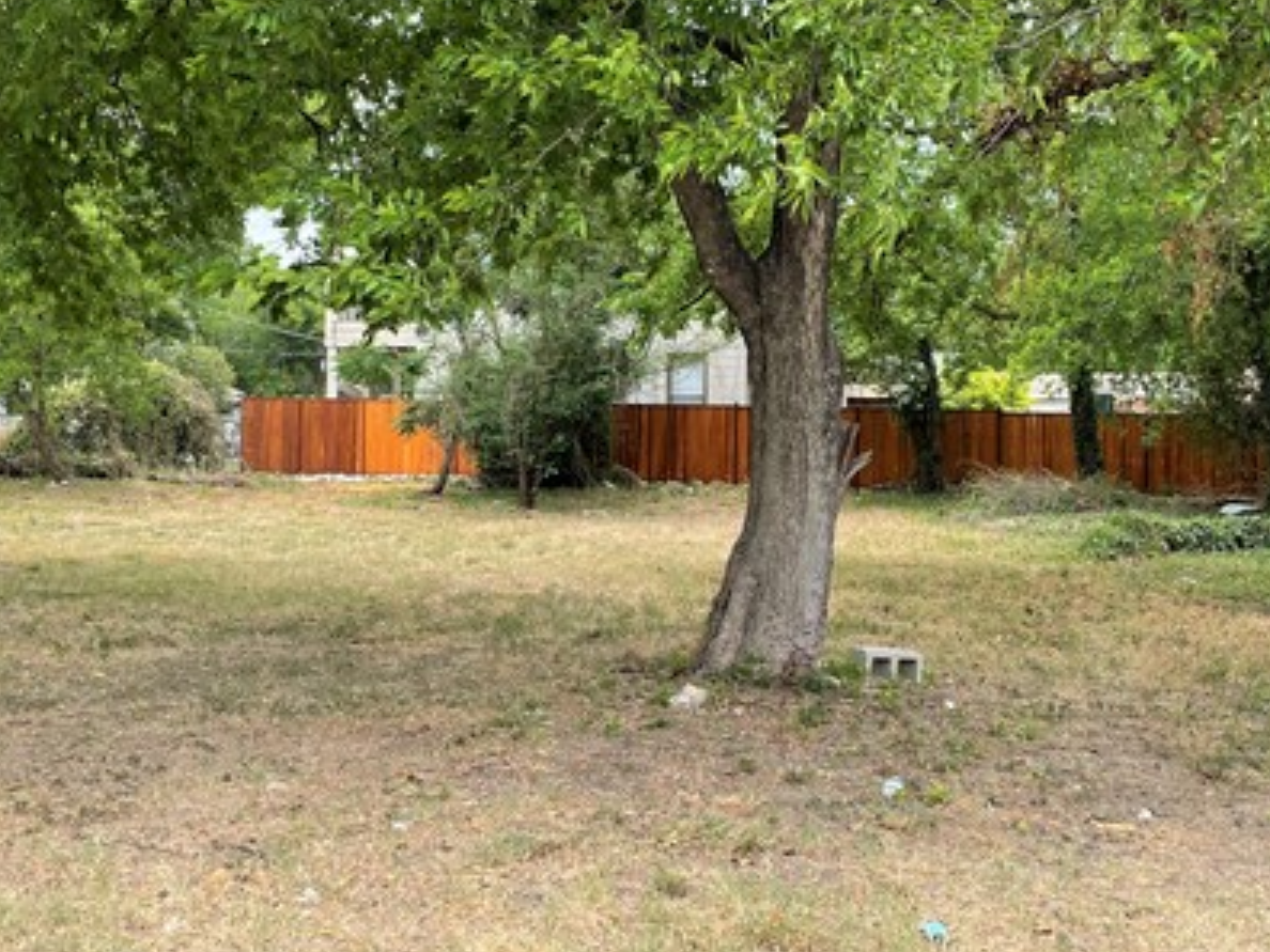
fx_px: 1541
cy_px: 410
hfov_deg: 44.7
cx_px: 699
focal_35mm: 42
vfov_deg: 34.3
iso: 32
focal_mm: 4.2
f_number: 1.6
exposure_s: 1/903
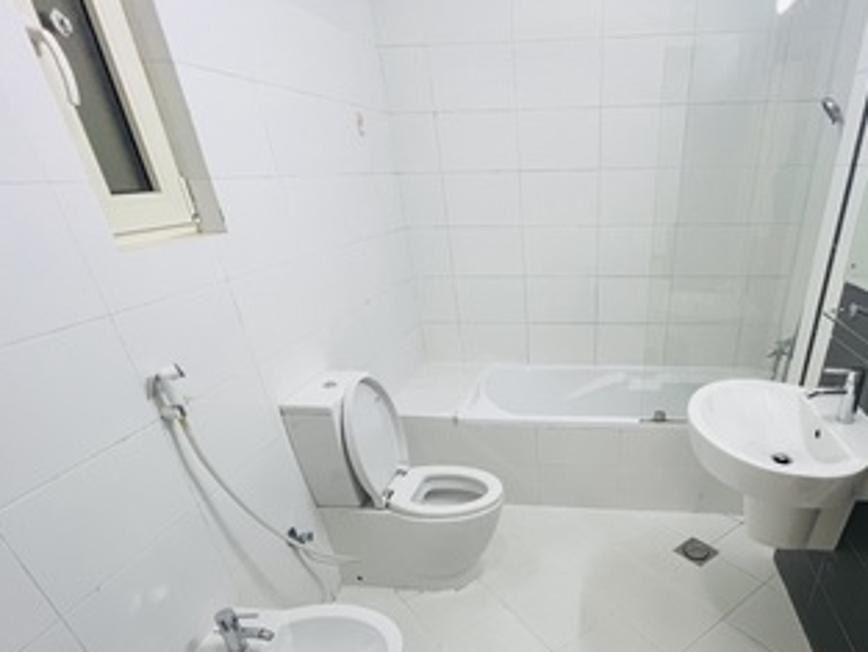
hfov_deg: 82.6
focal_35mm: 19
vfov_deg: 65.5
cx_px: 556
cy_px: 470
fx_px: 477
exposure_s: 1/50
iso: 200
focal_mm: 1.57
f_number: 1.8
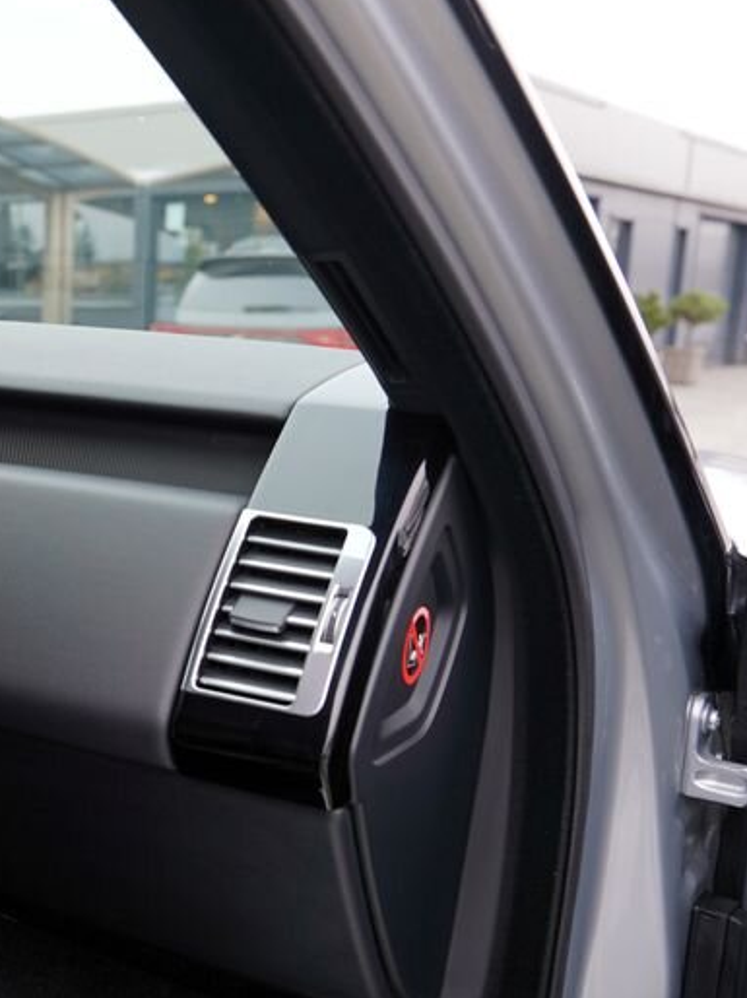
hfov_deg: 27.0
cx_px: -200
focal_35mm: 46
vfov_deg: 41.1
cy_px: 578
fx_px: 1325
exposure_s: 1/60
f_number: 4
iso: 100
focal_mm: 24
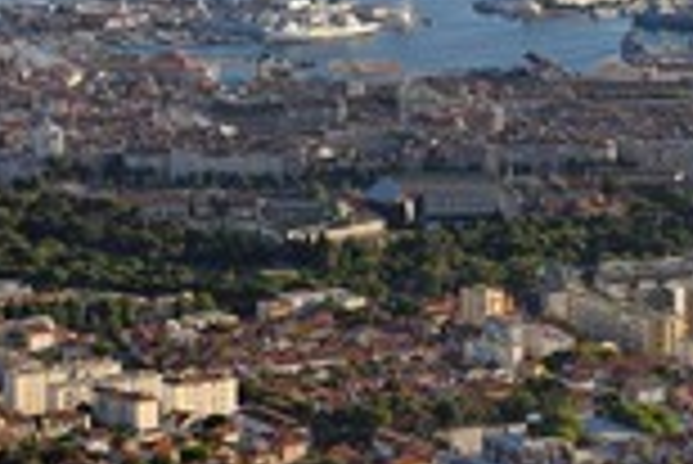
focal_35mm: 150
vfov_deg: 9.1
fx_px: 2890
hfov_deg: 13.6
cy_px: 99
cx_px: 194
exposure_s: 1/250
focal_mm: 55
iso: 200
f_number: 11
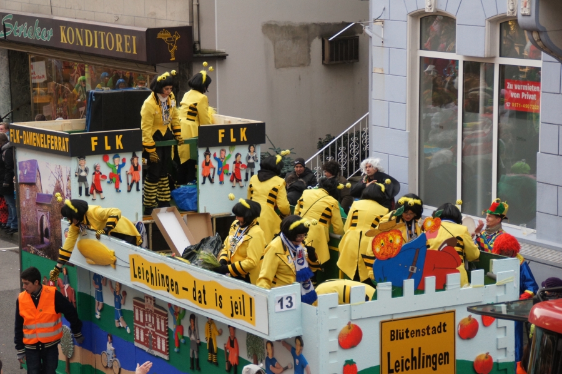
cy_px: 187
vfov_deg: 12.2
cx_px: 281
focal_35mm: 112
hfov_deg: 18.2
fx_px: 1754
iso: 1000
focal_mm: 75
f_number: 5.6
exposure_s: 1/125
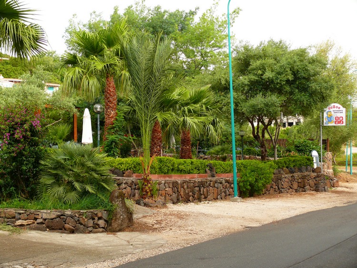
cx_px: 178
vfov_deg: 24.0
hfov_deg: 31.7
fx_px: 629
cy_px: 134
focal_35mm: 61
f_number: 3.2
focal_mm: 13
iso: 100
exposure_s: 1/125
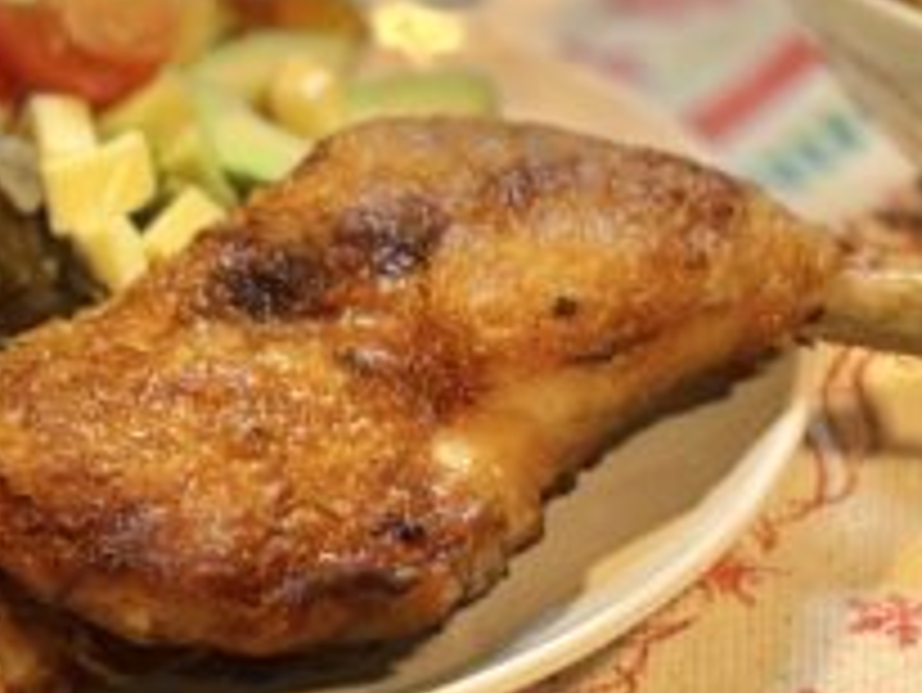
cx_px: 252
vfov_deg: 5.7
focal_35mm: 260
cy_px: 135
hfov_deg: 7.6
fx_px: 6929
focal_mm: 5.96
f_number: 1.6
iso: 64
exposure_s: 1/60
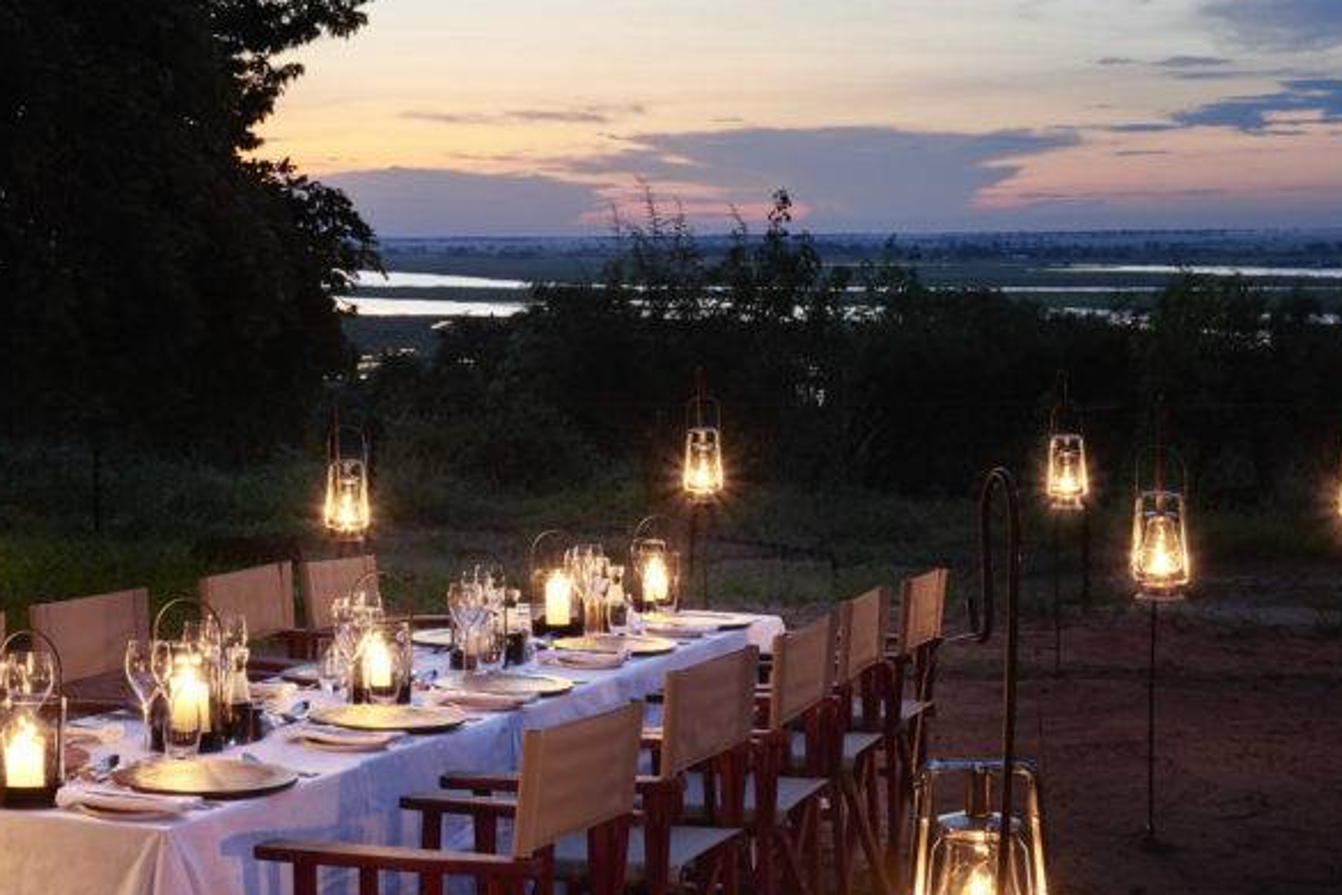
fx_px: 2348
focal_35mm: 63
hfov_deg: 31.6
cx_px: 450
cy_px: 345
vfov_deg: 21.5
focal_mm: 36
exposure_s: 10
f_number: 11
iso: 100
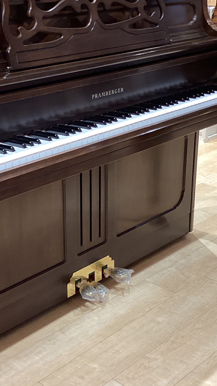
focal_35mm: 57
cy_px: 186
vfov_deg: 36.6
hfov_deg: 20.9
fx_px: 583
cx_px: 58
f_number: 2.4
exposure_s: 1/60
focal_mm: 3.3
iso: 100
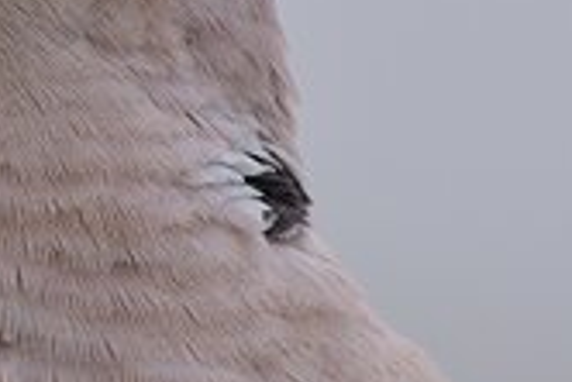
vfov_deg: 0.5
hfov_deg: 0.8
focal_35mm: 2618
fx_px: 41632
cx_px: -124
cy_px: -59
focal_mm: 420
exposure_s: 1/320
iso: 400
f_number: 11
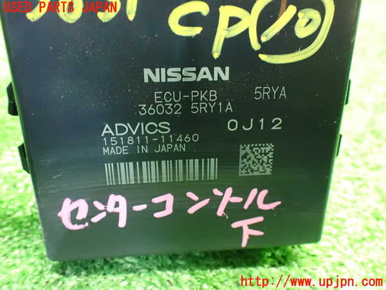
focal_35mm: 30
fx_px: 335
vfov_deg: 46.8
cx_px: 193
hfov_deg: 60.0
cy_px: 145
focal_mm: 5.4
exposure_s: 1/30
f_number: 2.3
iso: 1600
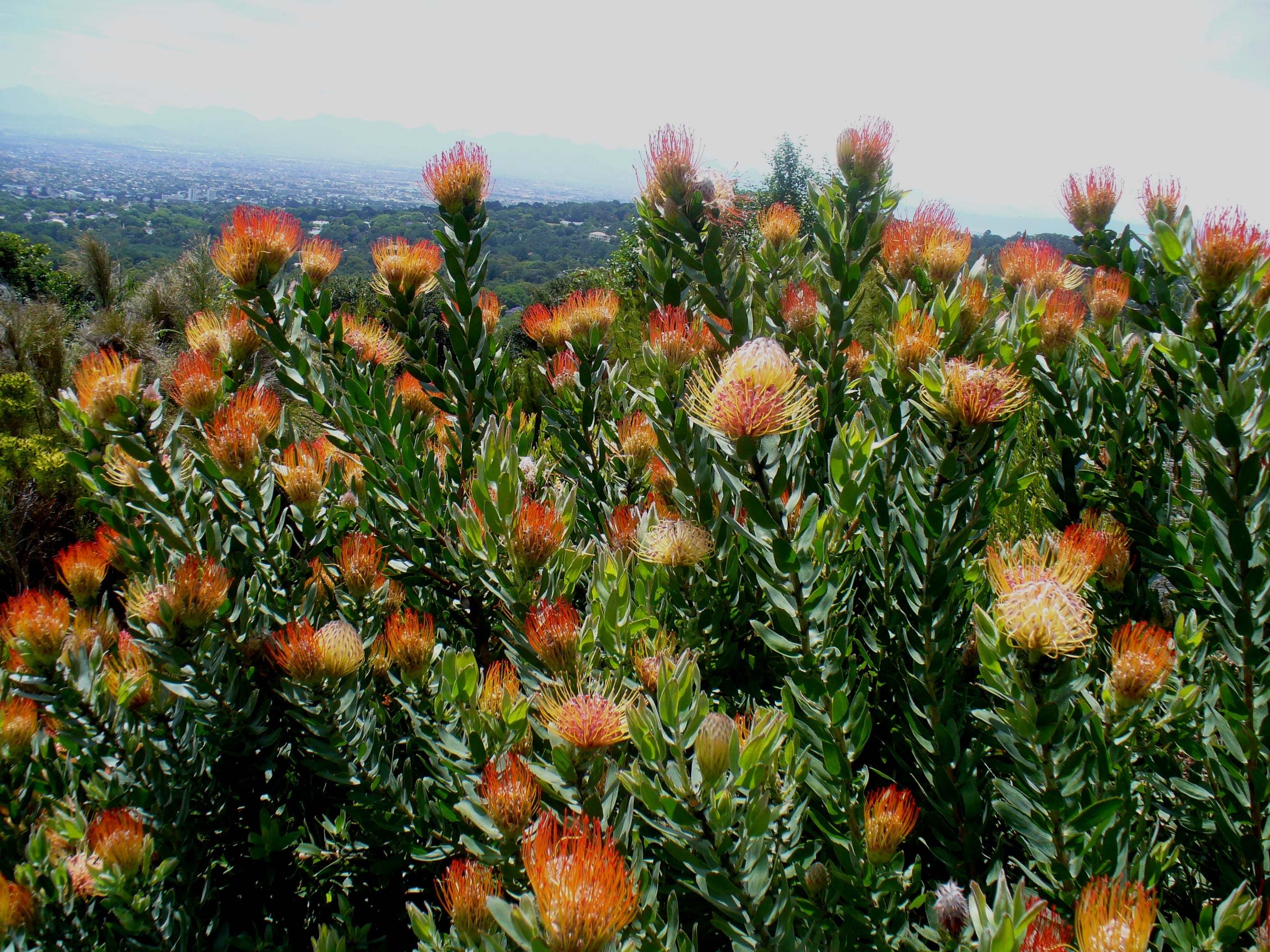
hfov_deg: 50.1
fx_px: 1357
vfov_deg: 38.7
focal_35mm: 37
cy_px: 476
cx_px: 635
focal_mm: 6.1
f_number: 5.6
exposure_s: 1/200
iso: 80
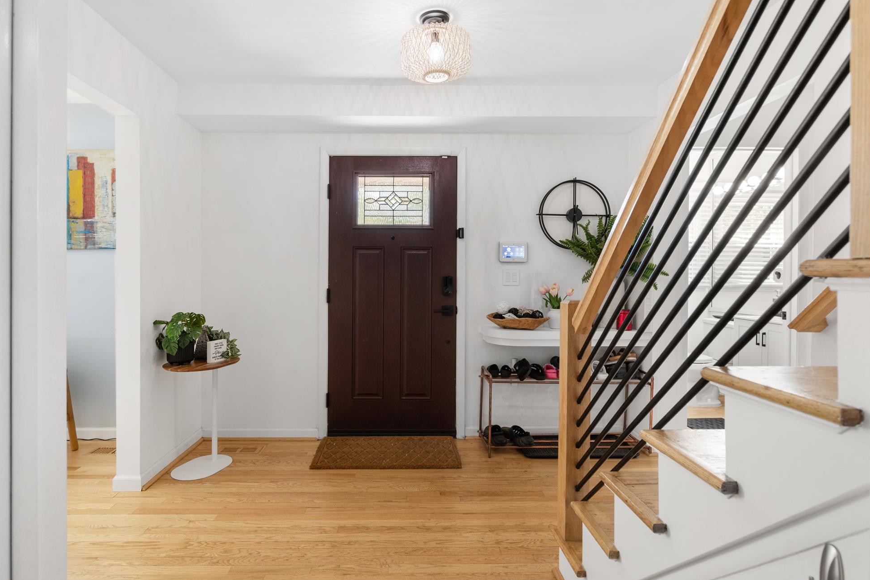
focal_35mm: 18
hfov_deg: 90.0
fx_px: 435
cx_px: 423
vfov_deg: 67.4
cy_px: 296
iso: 320
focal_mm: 17
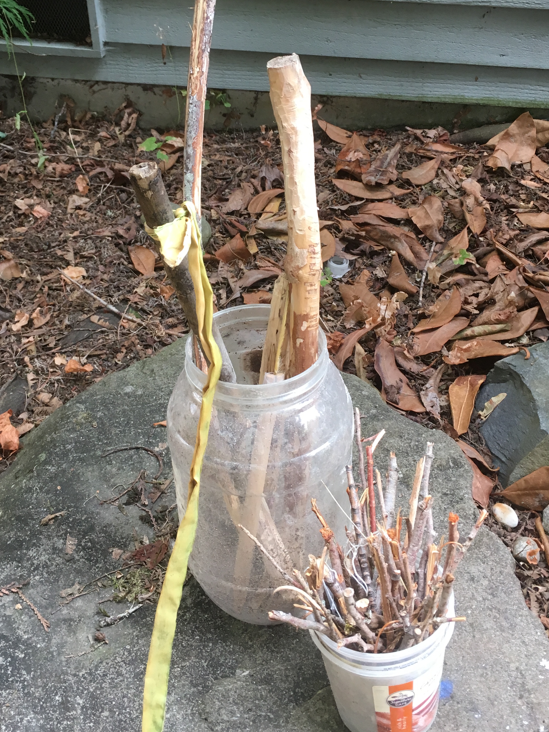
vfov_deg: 47.7
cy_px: 308
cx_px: 254
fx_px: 825
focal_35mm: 39
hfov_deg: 36.8
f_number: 2.2
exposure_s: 1/30
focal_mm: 4.15
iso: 32
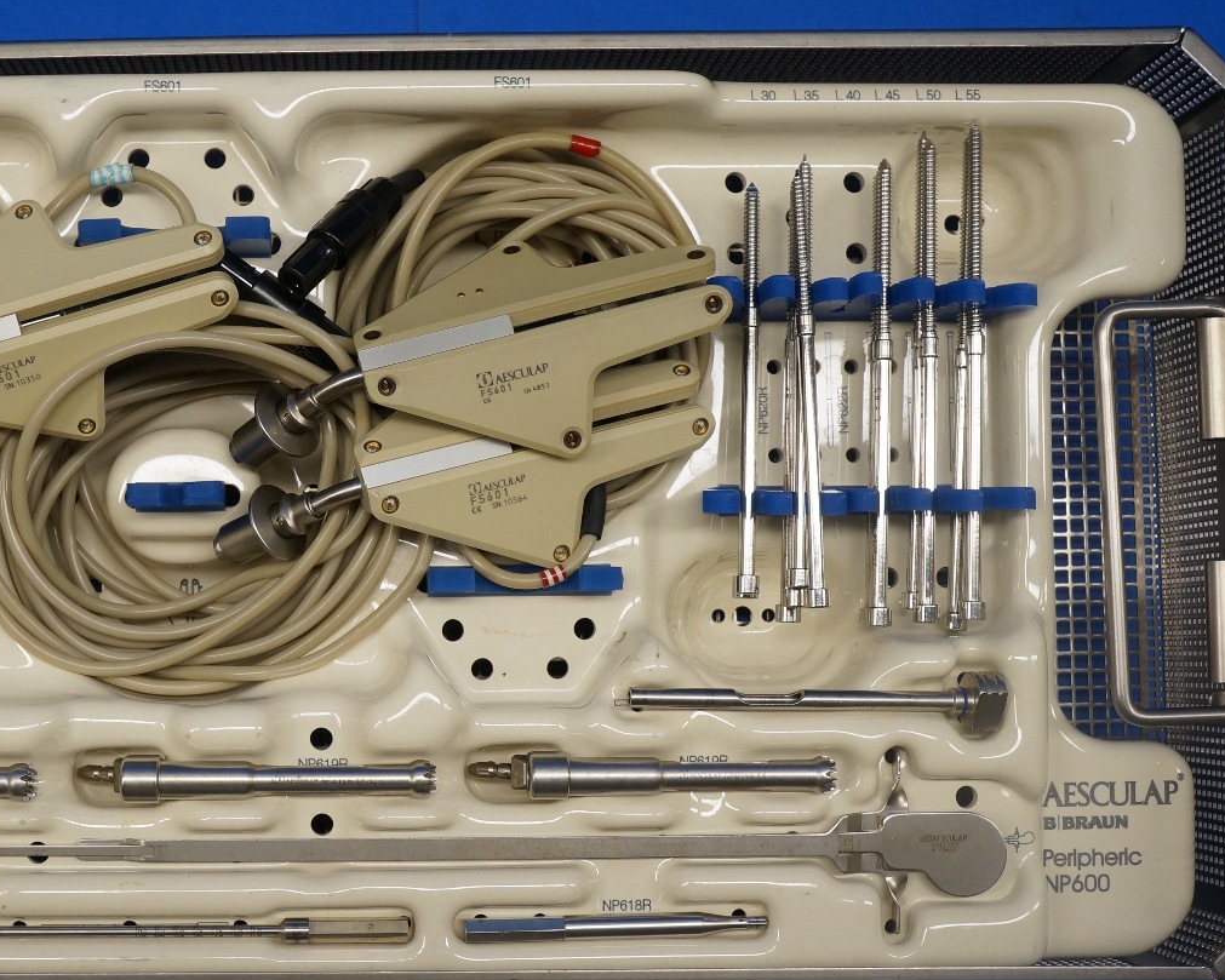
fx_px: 1695
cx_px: 320
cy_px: 543
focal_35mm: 47
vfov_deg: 32.2
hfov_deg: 38.8
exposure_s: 1/125
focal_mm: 21
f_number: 5.6
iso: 400
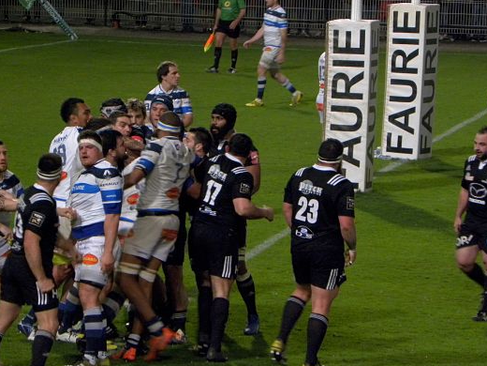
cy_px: 194
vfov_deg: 5.2
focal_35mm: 285
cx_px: 233
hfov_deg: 7.0
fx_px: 4010
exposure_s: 1/63.3
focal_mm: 44
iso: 400
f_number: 4.5
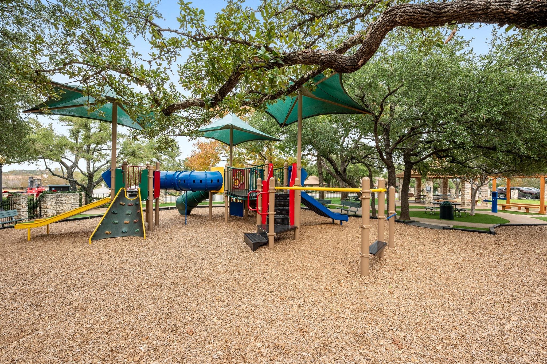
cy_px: 182
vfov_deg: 81.2
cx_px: 274
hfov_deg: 104.3
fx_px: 213
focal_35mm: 14
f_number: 11
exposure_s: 1/50
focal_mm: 14
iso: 400
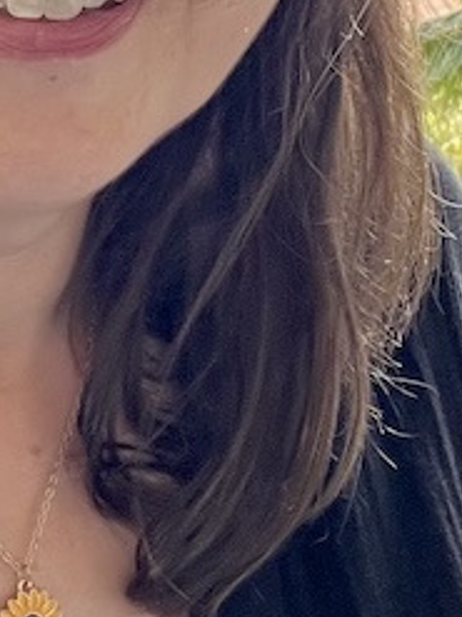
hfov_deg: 11.9
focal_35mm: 123
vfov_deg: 15.8
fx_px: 2191
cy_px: 16
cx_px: -12
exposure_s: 1/76
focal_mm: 2.71
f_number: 2.2
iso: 100
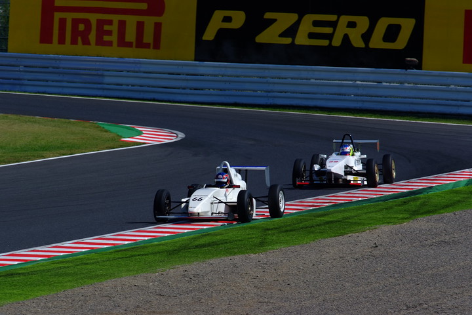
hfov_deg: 3.3
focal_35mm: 630
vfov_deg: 2.2
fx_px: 8259
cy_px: 158
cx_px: 236
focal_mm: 420
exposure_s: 1/500
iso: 100
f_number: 8
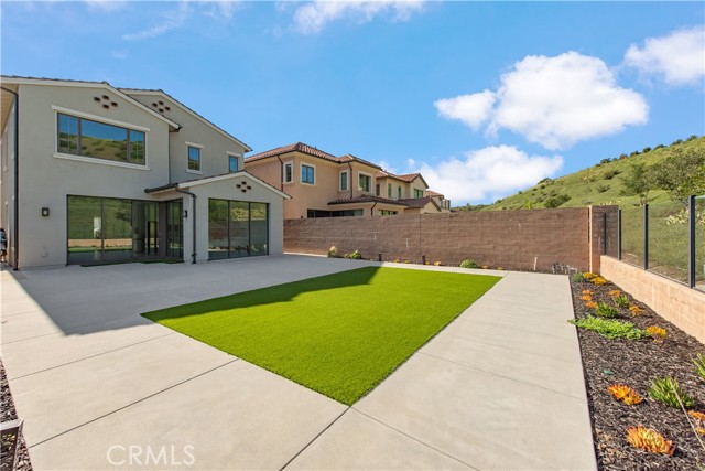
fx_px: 274
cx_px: 352
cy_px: 236
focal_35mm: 14
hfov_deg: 104.2
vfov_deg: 81.2
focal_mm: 14
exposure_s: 1/400
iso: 200
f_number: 10
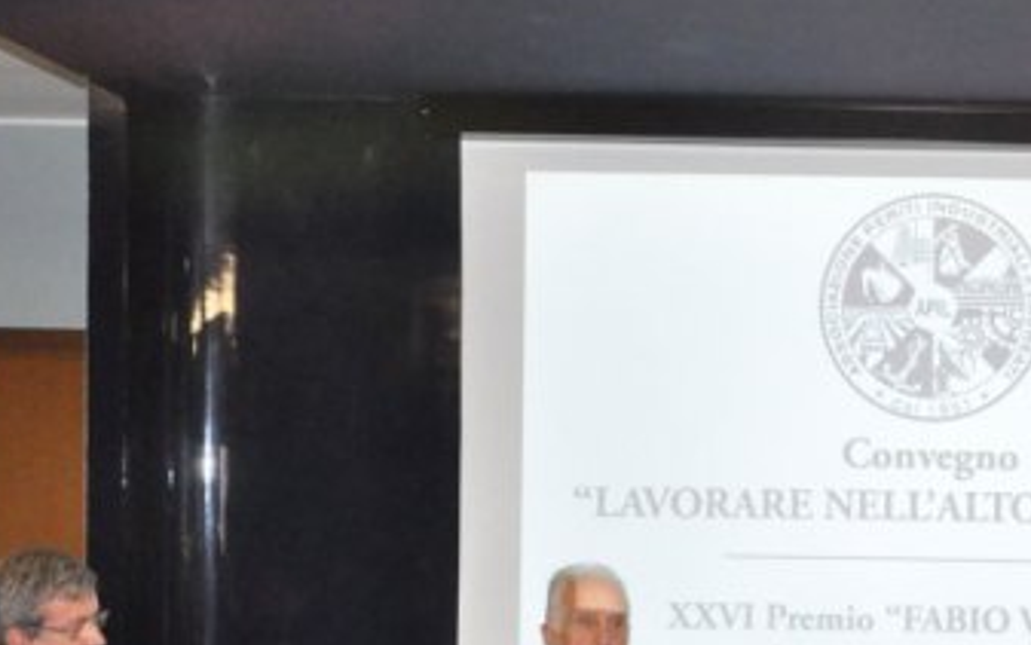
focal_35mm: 87
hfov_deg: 23.2
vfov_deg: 14.9
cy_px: 585
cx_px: 939
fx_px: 2446
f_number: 8
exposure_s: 1/60
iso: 3200
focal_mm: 24
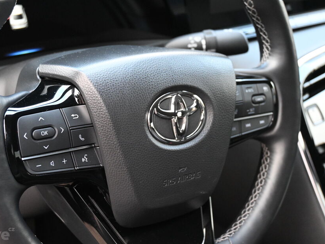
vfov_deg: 25.6
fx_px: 535
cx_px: 153
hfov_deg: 33.8
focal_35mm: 57
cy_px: 119
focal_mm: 34
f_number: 5
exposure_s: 1/100
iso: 3200
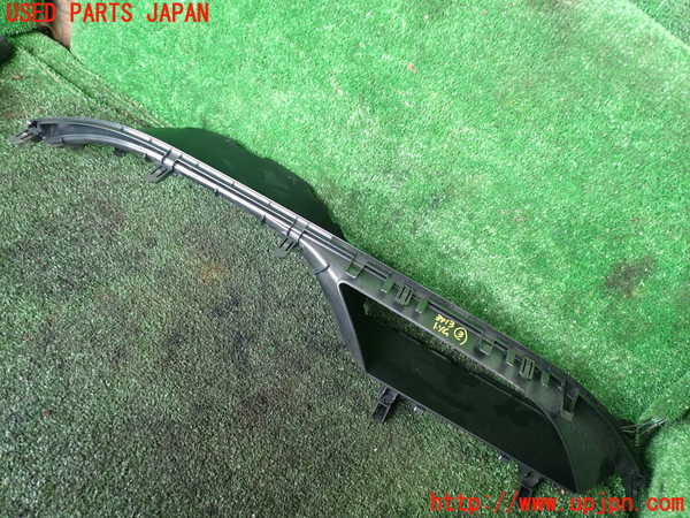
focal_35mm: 30
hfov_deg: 60.0
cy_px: 259
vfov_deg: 46.8
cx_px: 345
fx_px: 598
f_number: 2.3
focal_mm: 5.4
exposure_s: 1/40
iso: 200
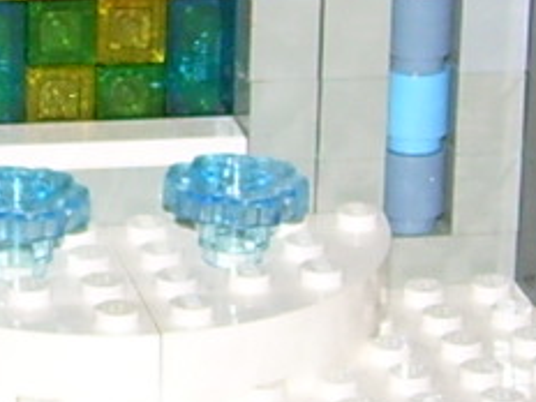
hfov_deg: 7.5
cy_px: -213
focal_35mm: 262
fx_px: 4057
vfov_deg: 5.6
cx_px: -21
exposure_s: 1/60
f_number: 2.8
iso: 50
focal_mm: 6.3
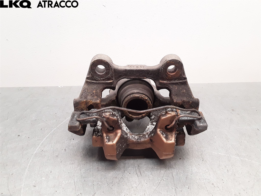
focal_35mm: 28
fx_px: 211
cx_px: 130
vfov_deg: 49.7
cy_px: 98
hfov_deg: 63.4
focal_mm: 2.91
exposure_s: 1/100
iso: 100
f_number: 1.9
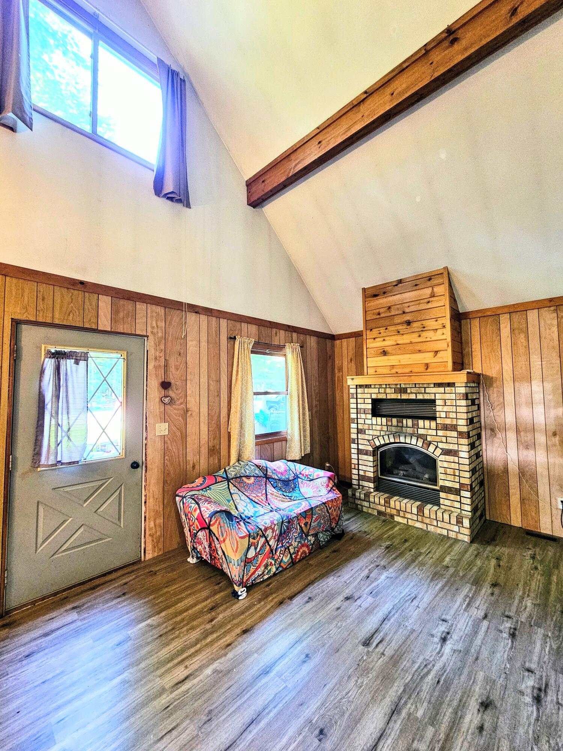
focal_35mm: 13
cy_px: 376
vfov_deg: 106.2
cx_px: 282
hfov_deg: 89.9
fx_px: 282
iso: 500
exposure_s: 1/30
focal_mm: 2.2
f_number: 2.2
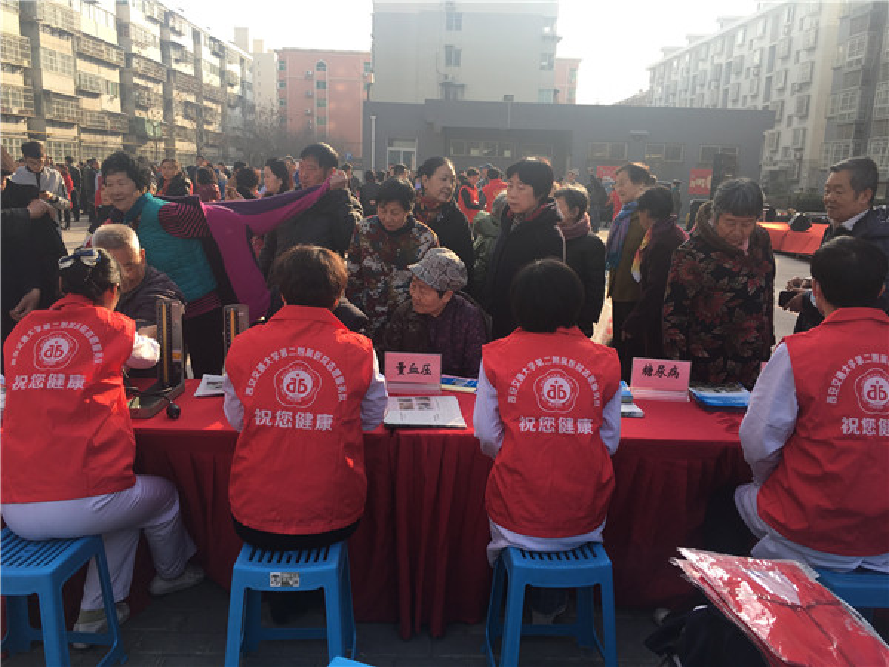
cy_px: 334
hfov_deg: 61.7
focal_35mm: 29
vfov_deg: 48.2
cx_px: 444
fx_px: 745
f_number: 2.2
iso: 25
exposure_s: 1/396
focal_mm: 4.15
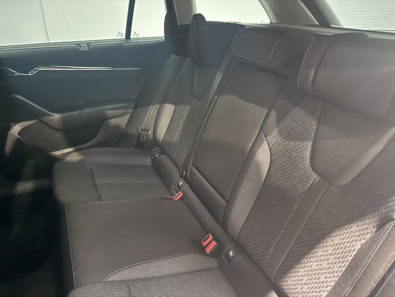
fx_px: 274
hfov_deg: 71.6
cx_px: 198
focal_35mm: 24
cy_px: 148
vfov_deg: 56.8
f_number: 1.78
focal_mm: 6.76
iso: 1600
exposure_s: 1/20
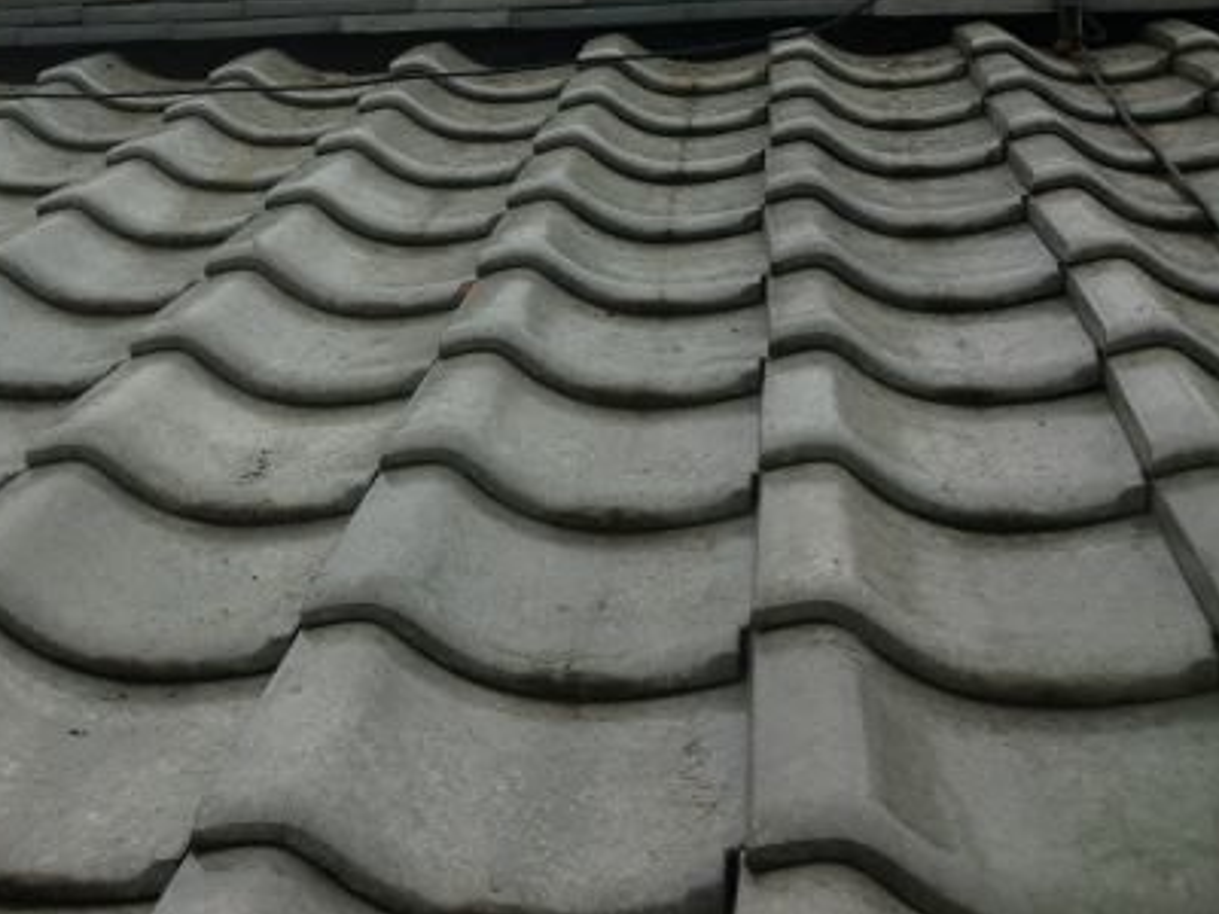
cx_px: 302
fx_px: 1972
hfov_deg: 33.6
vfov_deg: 25.7
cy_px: 186
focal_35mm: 56
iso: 64
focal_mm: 6.3
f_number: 3.1
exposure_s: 1/640
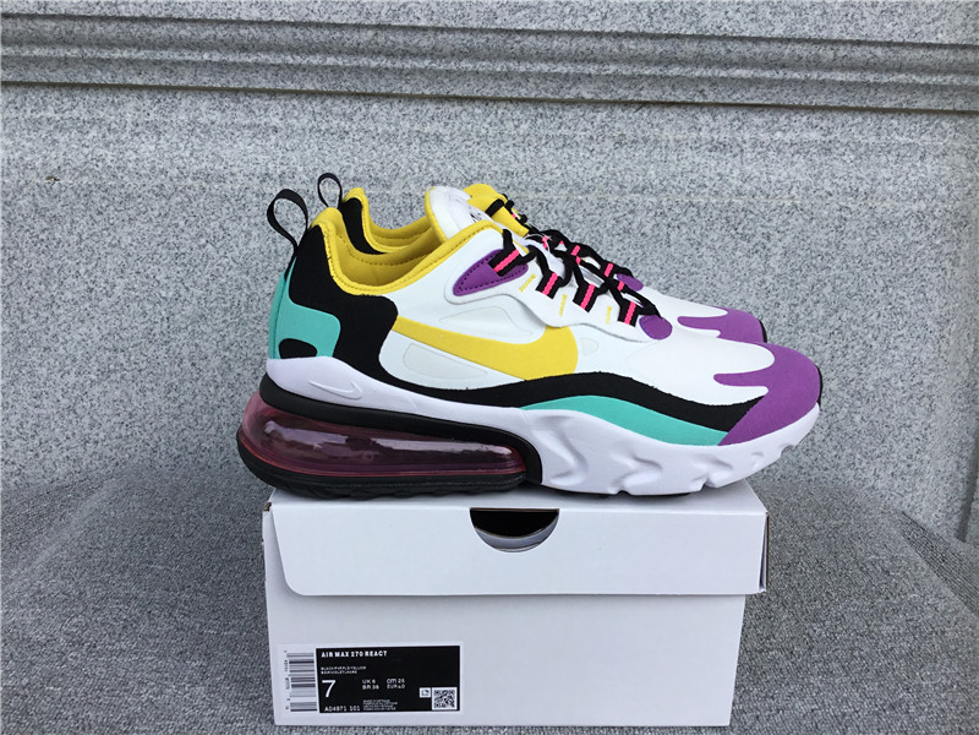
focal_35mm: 31
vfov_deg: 45.4
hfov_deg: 58.4
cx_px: 490
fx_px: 877
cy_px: 368
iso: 25
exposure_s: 1/604
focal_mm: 3.3
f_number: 2.4
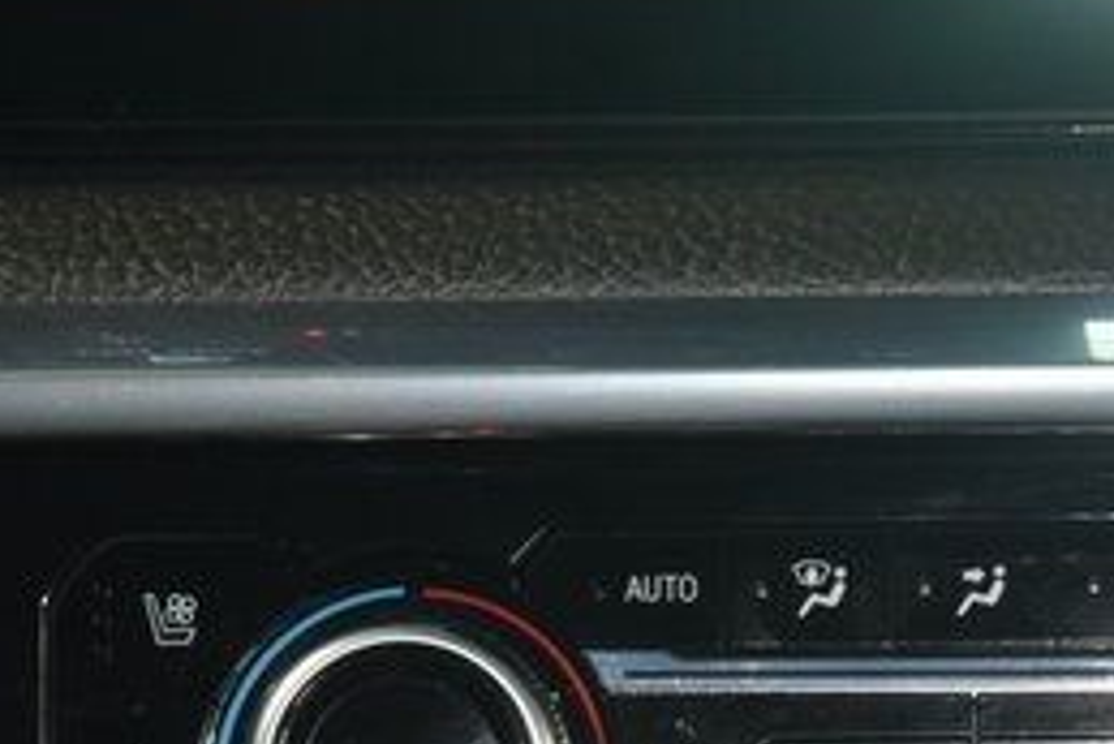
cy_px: 871
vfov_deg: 5.3
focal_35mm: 259
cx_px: 946
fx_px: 8019
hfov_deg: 7.9
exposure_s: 1/40
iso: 1600
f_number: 4.5
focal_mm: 70
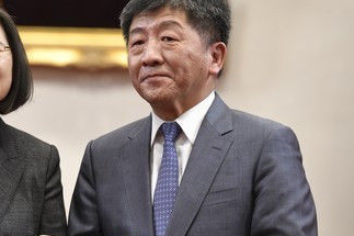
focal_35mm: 316
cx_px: 82
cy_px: 148
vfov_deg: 4.3
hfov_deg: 6.5
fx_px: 3106
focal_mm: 170
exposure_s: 1/125
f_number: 4
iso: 1600
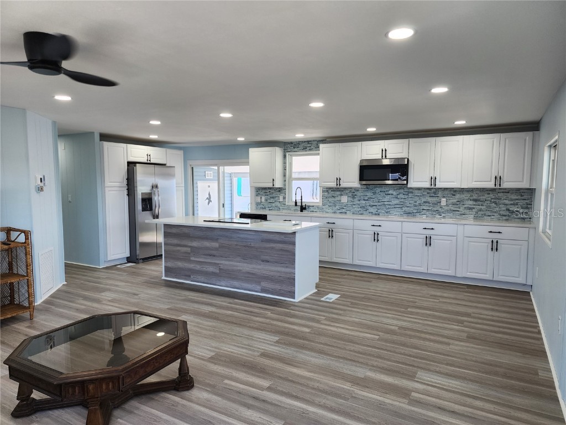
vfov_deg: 58.9
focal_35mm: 23
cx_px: 283
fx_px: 376
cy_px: 212
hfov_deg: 73.9
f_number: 1.8
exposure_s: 1/180
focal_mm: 6.4
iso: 100
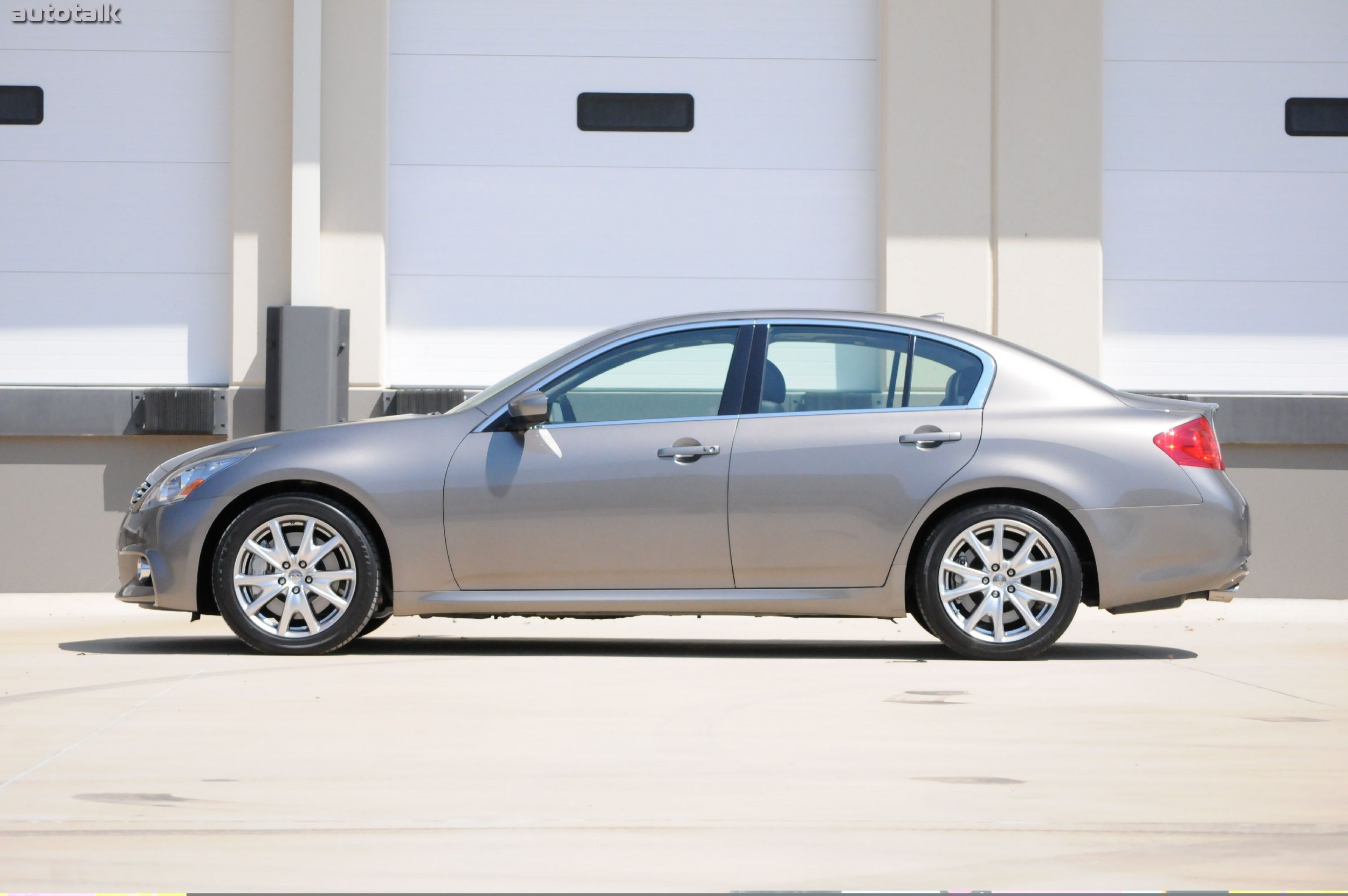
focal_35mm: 102
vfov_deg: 13.4
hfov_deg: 20.0
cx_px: 674
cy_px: 448
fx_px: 3815
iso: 2000
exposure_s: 1/8000
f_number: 5.6
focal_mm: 68
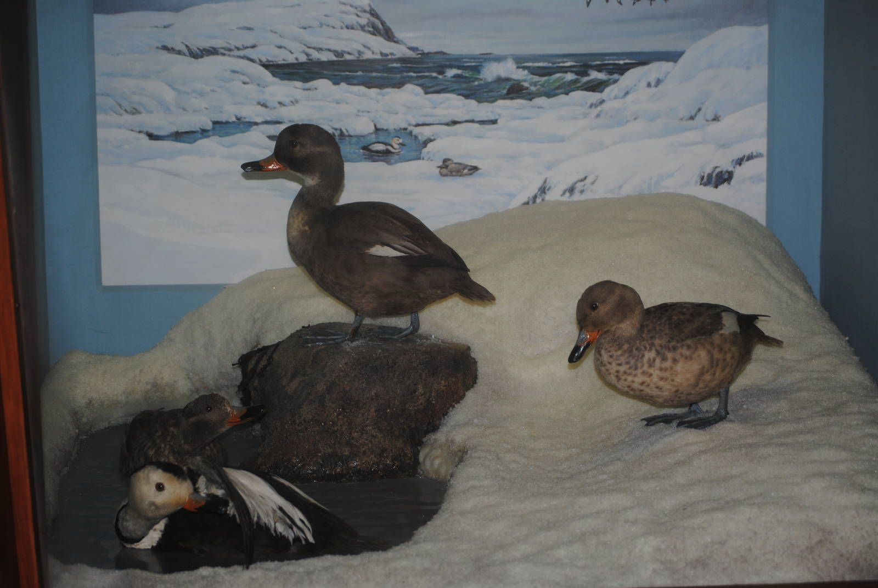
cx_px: 439
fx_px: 2014
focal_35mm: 82
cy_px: 294
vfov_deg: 16.6
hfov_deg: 24.6
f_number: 4
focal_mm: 55
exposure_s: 1/60
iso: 200
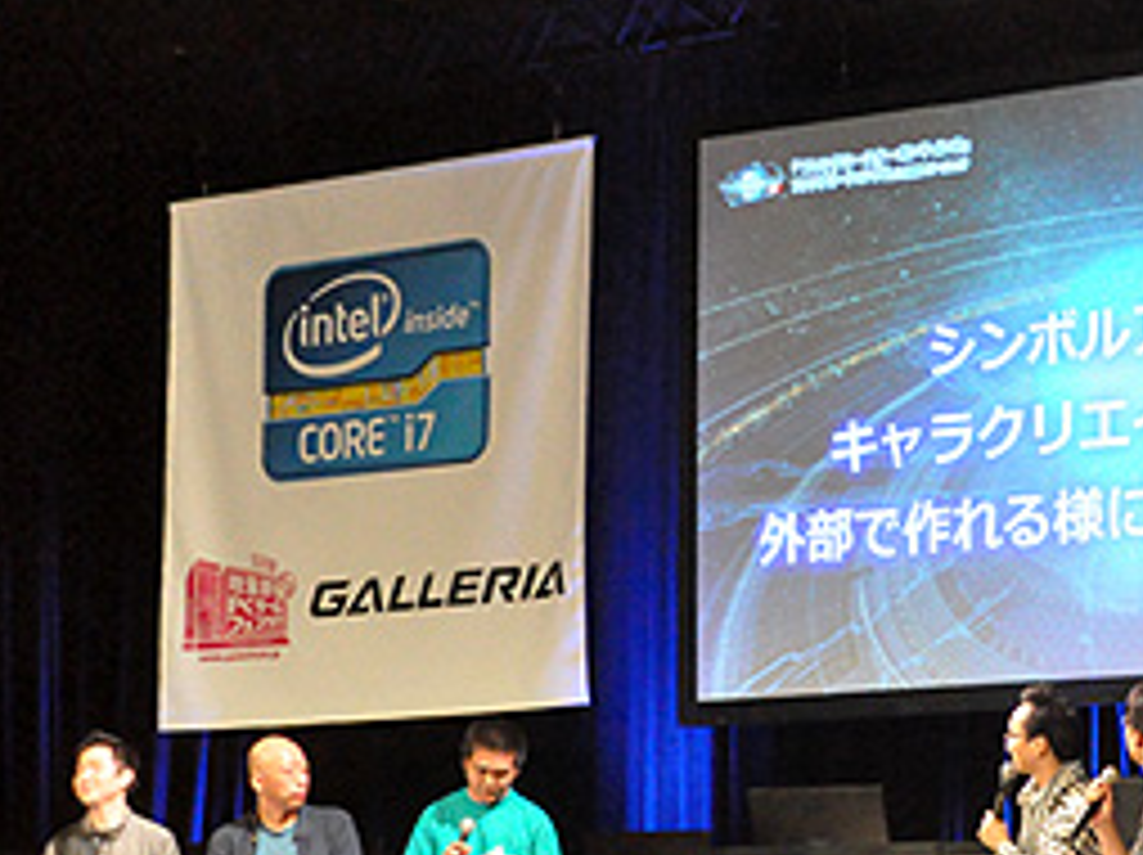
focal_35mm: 128
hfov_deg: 15.3
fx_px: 4222
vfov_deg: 11.5
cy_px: 576
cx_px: 860
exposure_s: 1/125
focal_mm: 44
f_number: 6.3
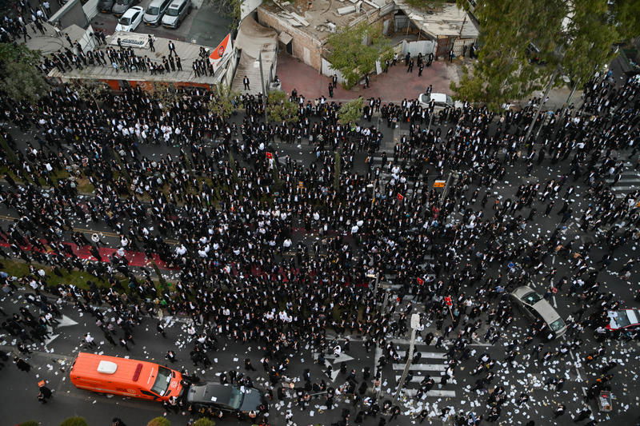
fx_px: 551
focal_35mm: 31
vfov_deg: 42.3
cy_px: 213
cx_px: 320
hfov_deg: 60.3
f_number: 4
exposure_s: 1/125
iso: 400
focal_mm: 31
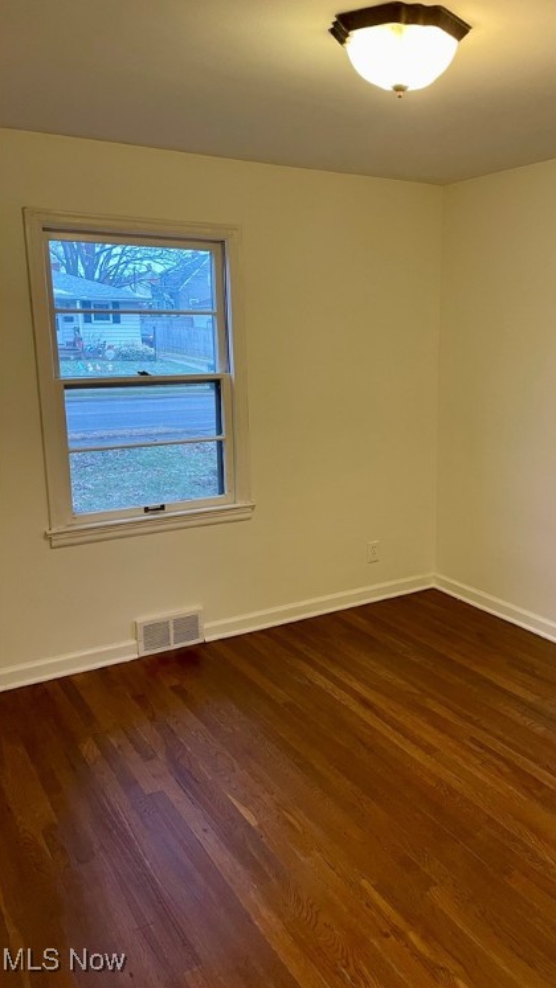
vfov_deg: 67.9
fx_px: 734
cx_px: 376
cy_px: 481
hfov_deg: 40.9
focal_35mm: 28
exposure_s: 1/60
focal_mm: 5.1
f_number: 1.6
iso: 320
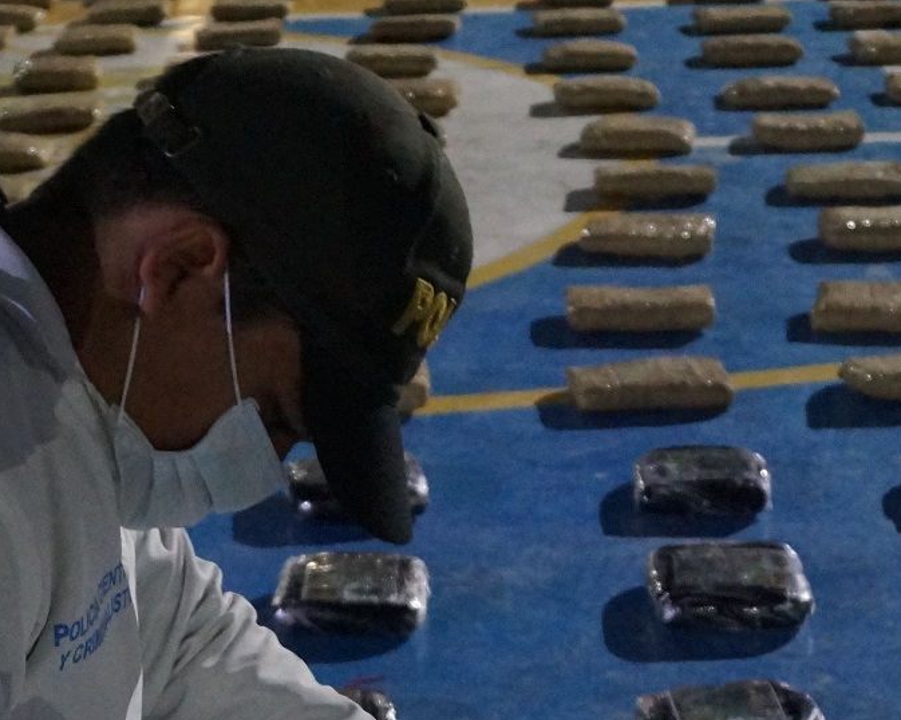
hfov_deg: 23.3
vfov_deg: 18.3
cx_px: 201
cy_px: 775
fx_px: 2159
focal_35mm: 81
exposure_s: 1/25
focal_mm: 20
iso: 3200
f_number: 4
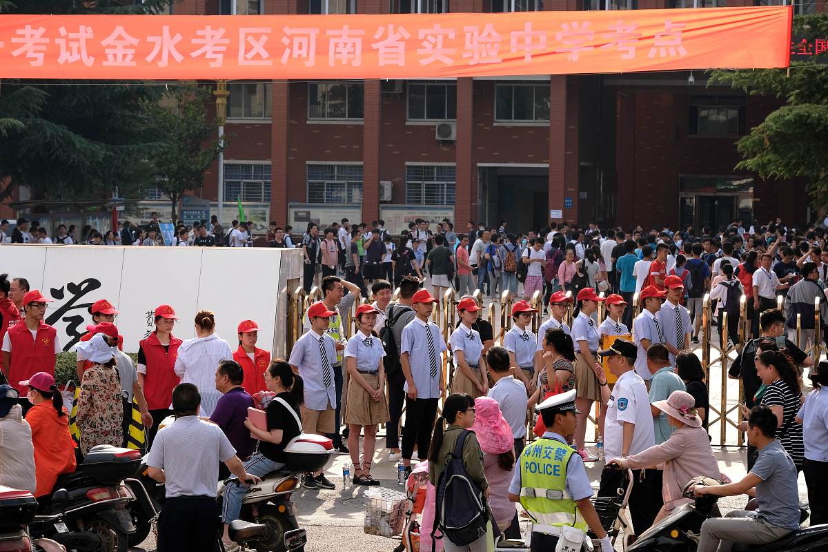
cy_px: 276
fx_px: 2967
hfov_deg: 15.9
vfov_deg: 10.6
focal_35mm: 129
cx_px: 414
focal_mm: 86
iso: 200
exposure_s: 1/250
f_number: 8
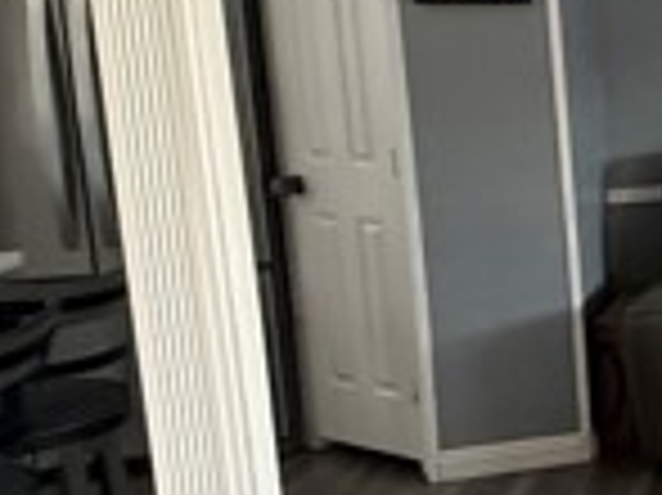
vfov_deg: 23.8
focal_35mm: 61
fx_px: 1166
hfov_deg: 19.8
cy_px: 148
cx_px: 1274
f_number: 2.2
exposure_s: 1/120
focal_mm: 2.22
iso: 640
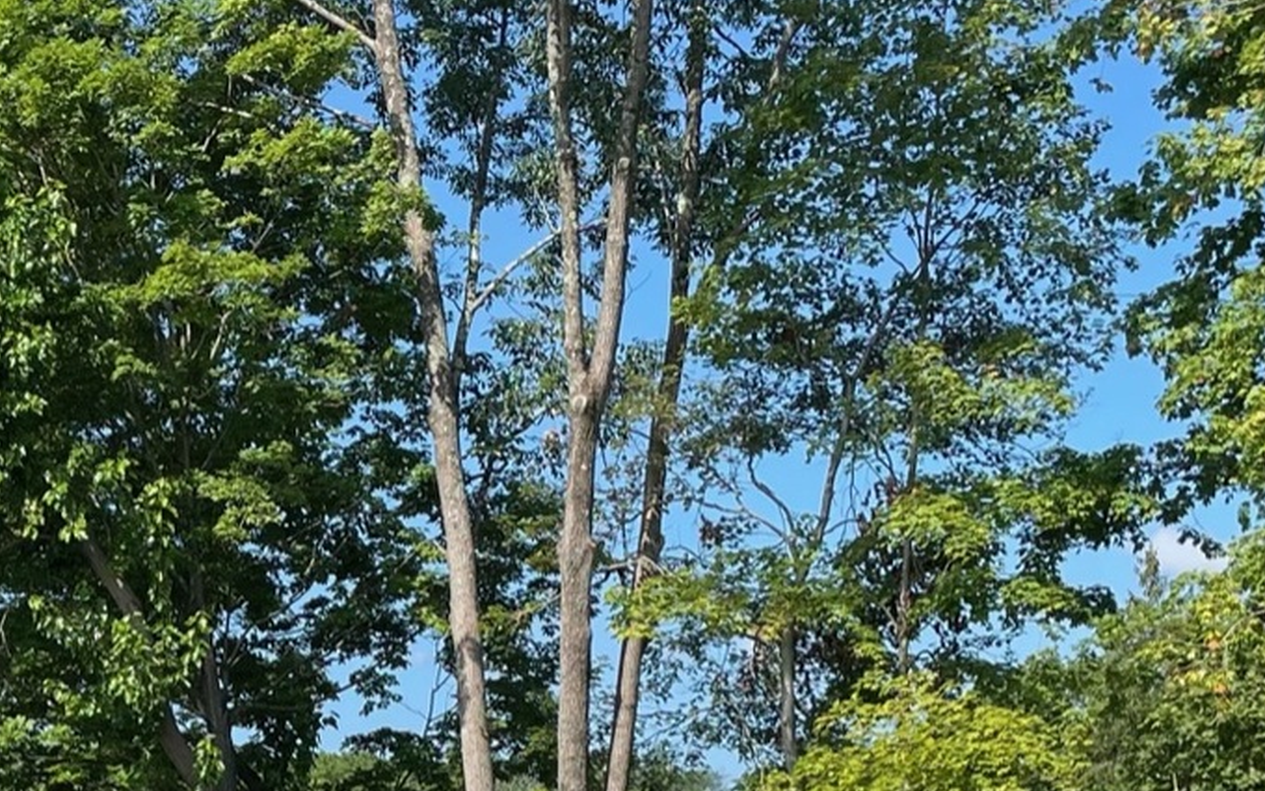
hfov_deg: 24.3
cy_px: 939
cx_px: -32
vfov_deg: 15.5
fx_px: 2793
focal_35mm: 81
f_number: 1.6
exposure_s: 1/1984
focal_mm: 4.2
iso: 32
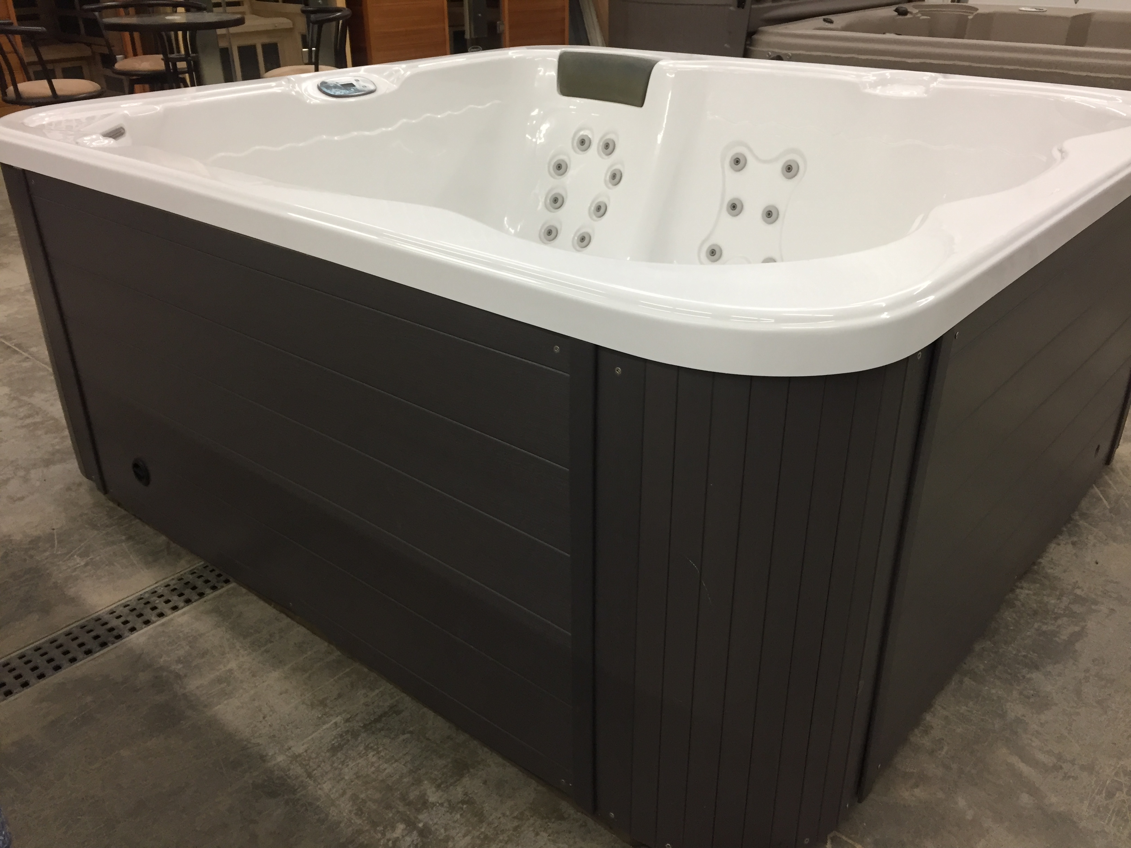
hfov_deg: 61.7
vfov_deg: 48.2
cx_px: 566
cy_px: 424
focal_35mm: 29
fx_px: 948
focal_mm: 4.15
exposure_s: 1/30
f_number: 2.2
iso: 100
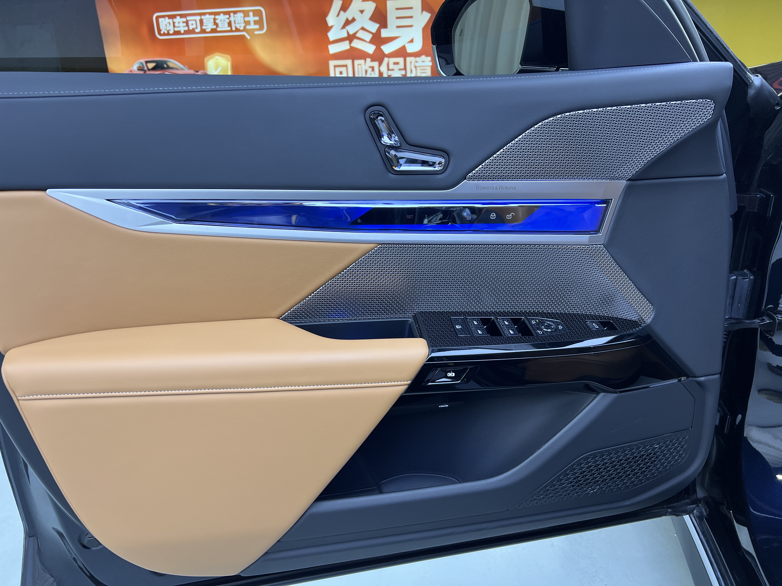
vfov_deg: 53.1
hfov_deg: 67.3
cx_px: 391
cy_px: 293
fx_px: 587
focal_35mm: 26
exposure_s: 1/100
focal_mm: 5.7
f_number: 1.5
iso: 80
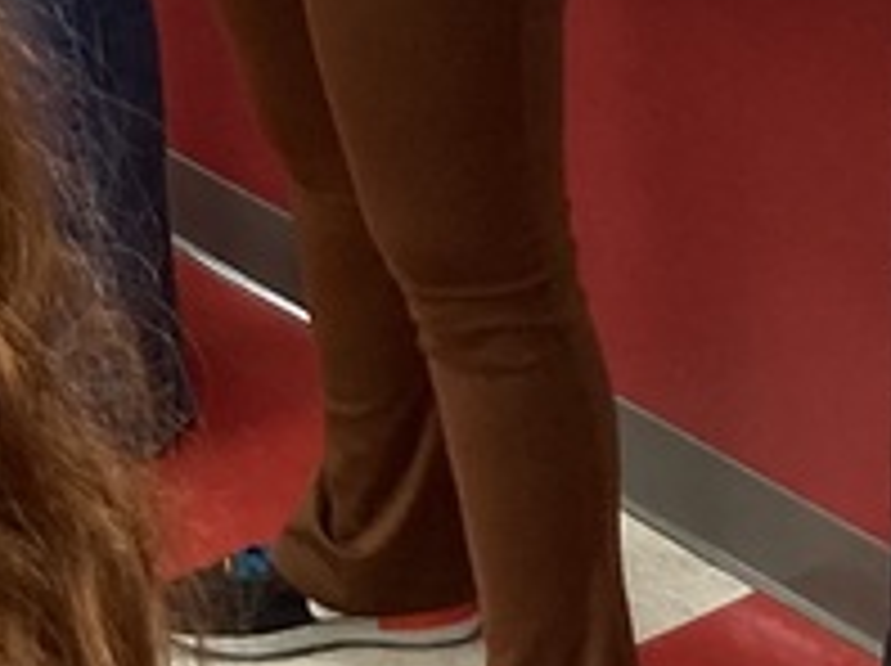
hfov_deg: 13.2
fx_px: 3728
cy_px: -765
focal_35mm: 145
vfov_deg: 9.4
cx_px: -198
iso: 100
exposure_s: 1/60
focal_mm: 3.99
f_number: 1.8
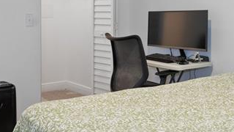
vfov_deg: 20.7
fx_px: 354
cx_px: 129
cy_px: 18
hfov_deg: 36.6
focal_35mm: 57
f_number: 8
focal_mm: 17
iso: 320
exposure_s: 1.6
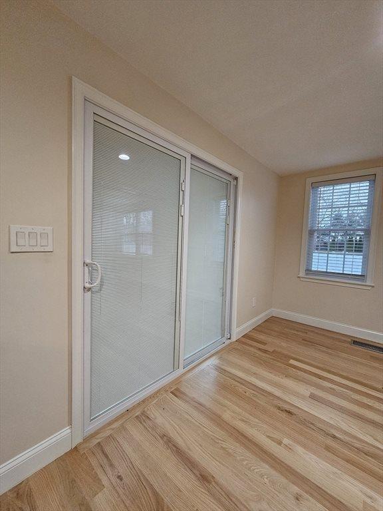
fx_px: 192
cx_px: 192
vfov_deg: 106.2
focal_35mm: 13
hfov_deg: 89.9
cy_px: 256
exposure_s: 1/60
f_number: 2.2
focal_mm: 2.2
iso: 320
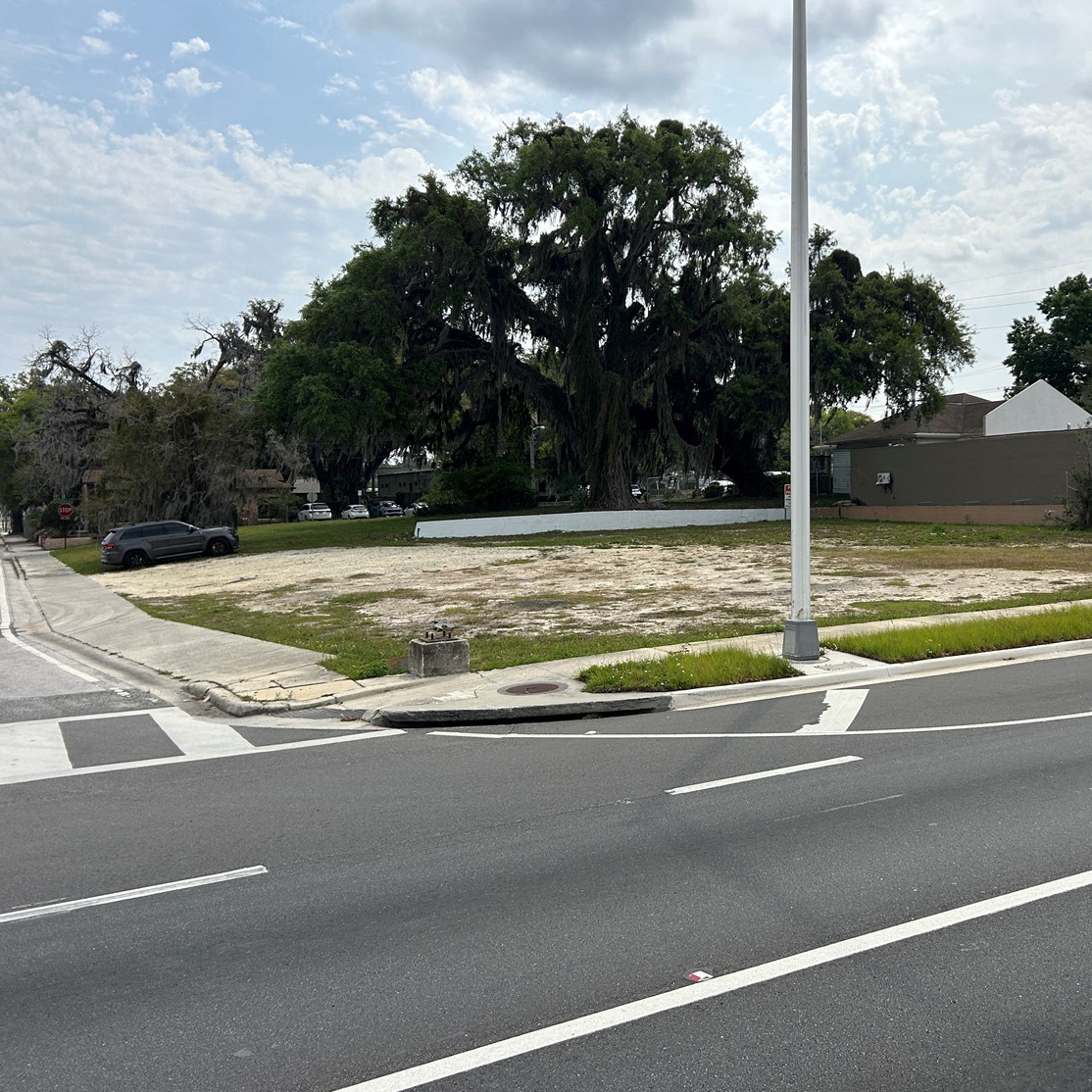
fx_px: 1178
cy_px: 505
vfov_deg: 49.7
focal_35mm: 33
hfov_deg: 48.8
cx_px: 734
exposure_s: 1/5882
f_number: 1.5
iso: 50
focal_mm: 5.7
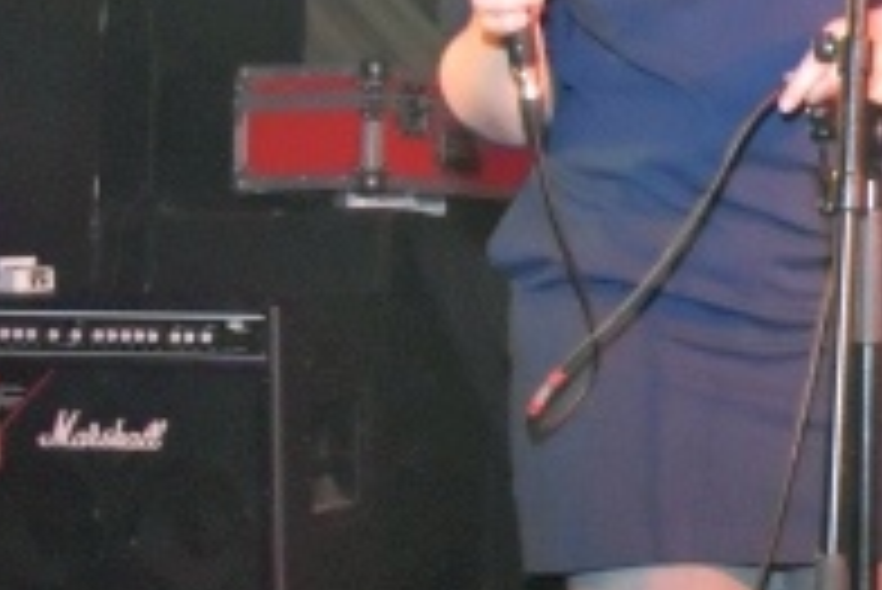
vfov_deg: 12.5
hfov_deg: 15.2
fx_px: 2697
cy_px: 187
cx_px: 1728
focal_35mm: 110
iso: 4000
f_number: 4
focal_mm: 18
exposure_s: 1/160
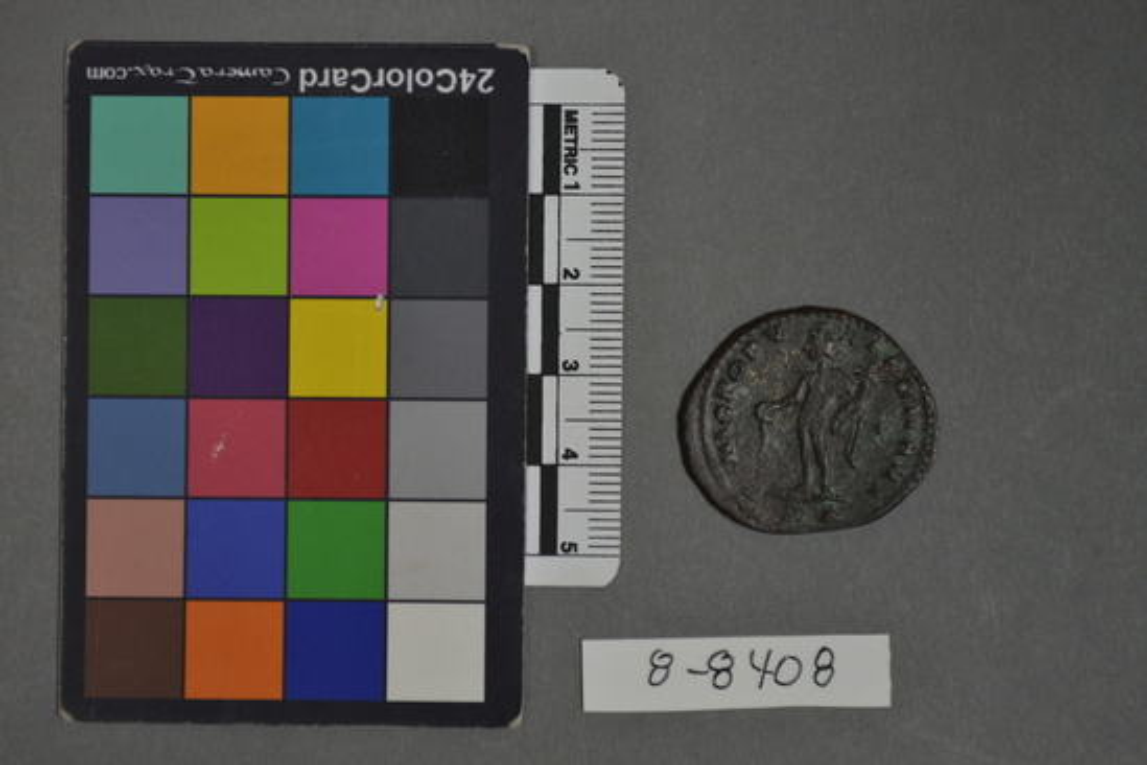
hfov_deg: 26.0
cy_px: 382
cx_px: 574
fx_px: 2485
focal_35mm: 78
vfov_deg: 17.5
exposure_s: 1/60
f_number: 5.6
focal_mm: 52
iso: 400
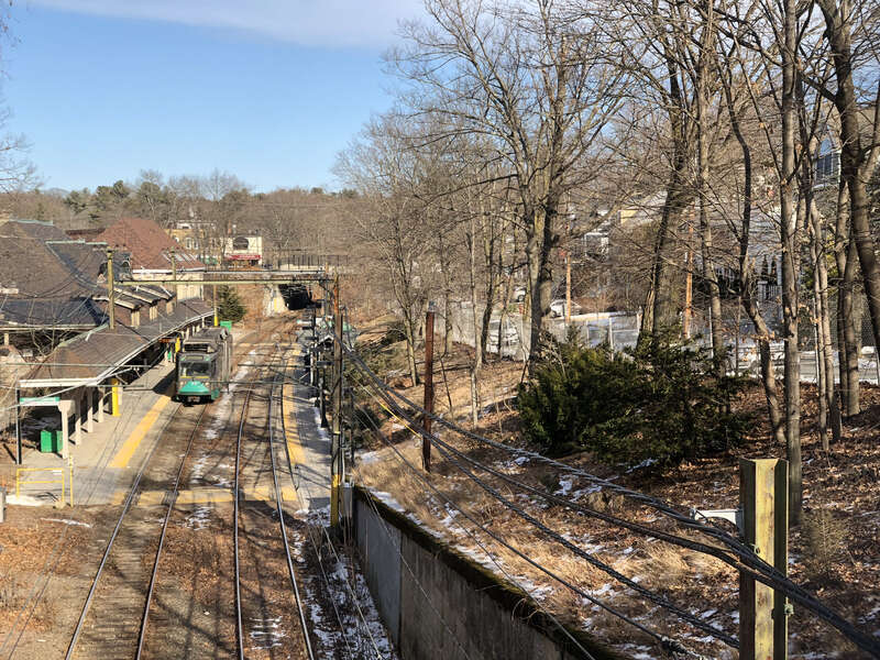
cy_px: 330
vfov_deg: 28.0
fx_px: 1322
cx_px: 440
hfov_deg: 36.8
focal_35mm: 52
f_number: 2.4
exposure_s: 1/286
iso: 16
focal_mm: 6
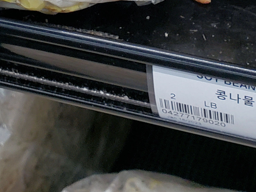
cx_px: 101
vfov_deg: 12.4
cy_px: -195
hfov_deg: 18.7
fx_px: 777
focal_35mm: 105
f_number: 2.4
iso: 125
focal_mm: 4.3
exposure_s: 1/60
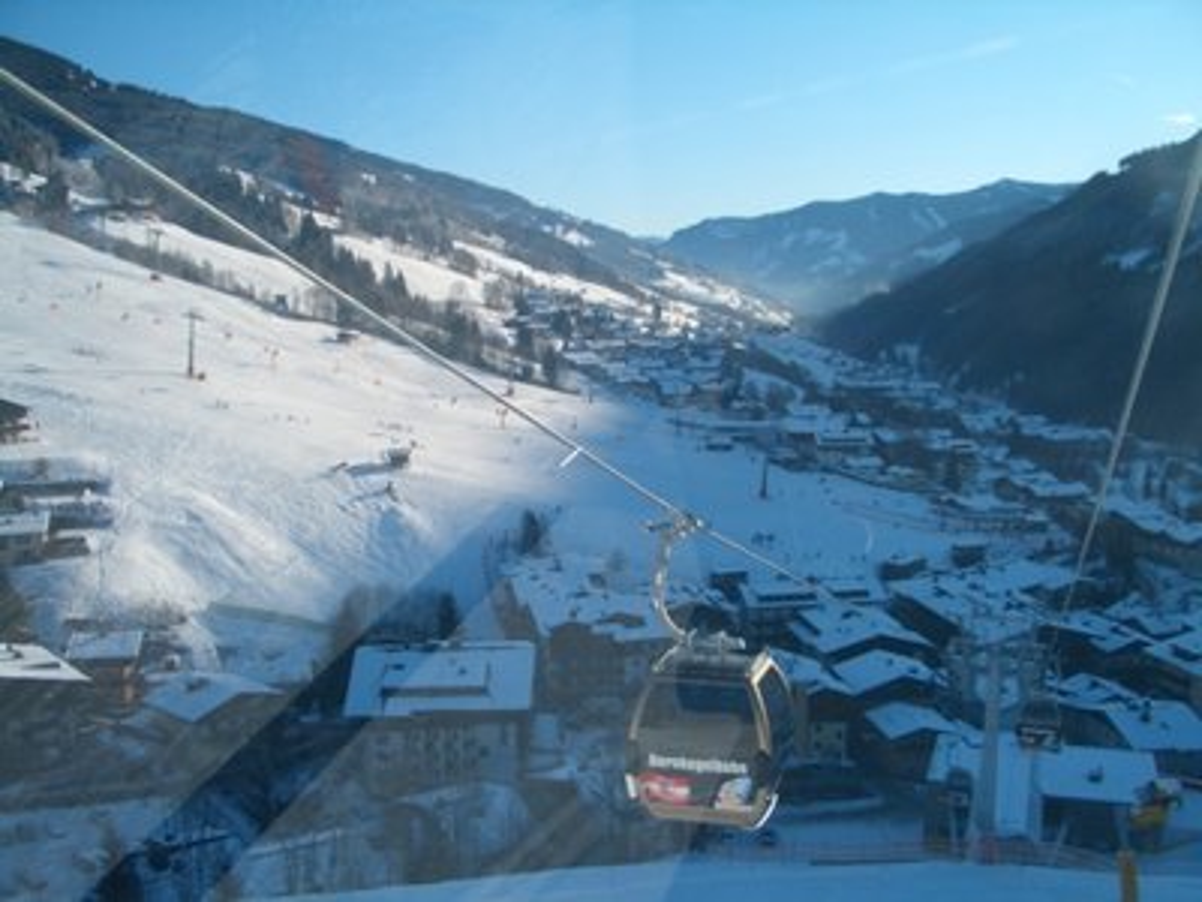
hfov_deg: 52.6
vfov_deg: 40.7
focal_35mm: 35
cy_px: 451
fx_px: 1215
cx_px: 601
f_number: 4.3
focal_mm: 5.8
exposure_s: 1/250
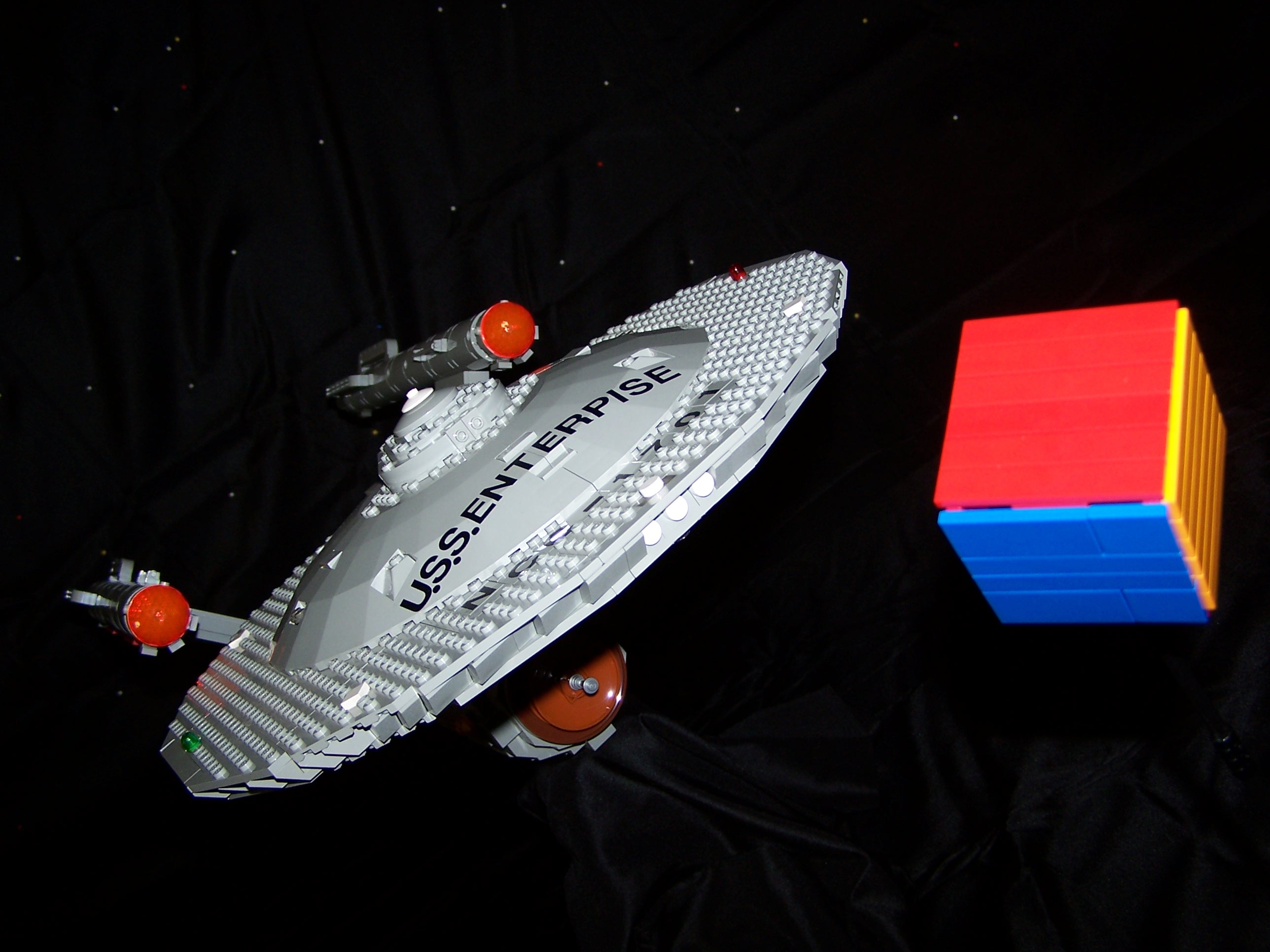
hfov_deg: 49.0
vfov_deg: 37.7
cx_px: 635
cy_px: 476
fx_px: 1394
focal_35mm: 38
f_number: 2.8
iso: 80
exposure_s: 1/60
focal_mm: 6.3
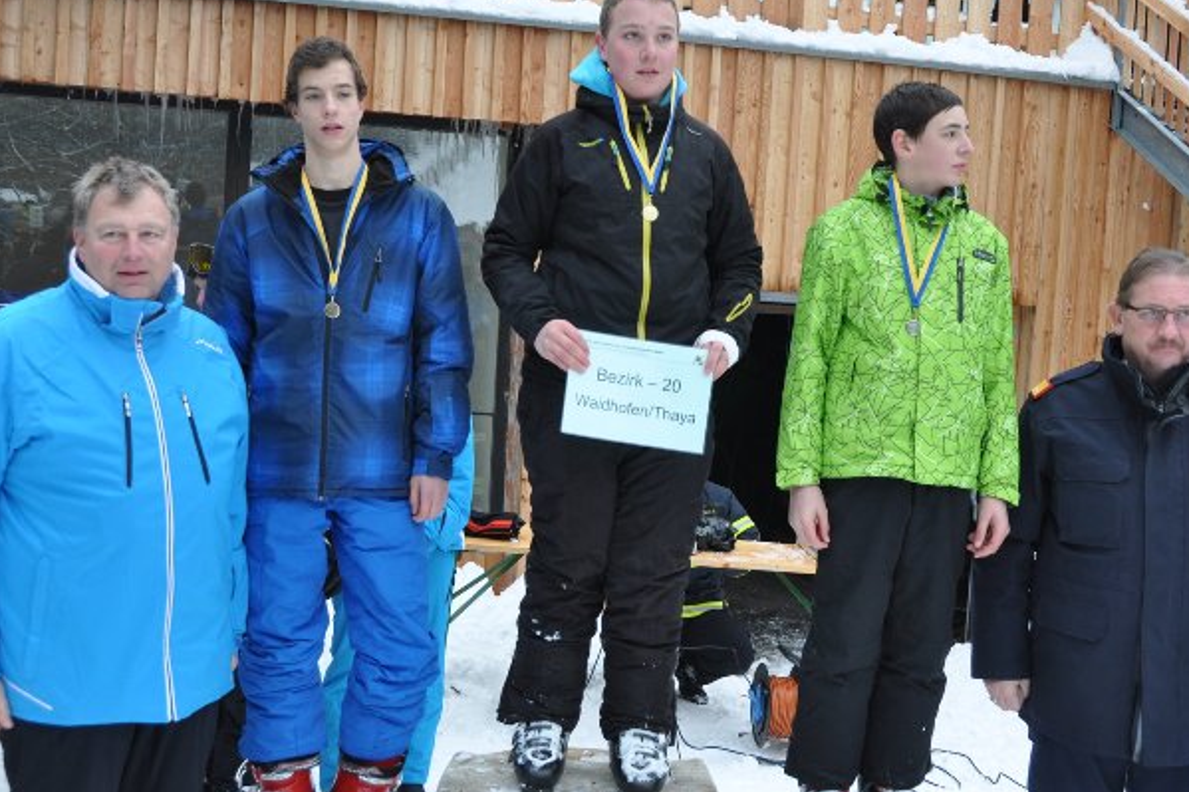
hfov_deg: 41.1
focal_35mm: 48
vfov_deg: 28.0
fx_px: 1585
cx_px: 627
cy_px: 340
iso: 400
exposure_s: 1/100
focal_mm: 24
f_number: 5
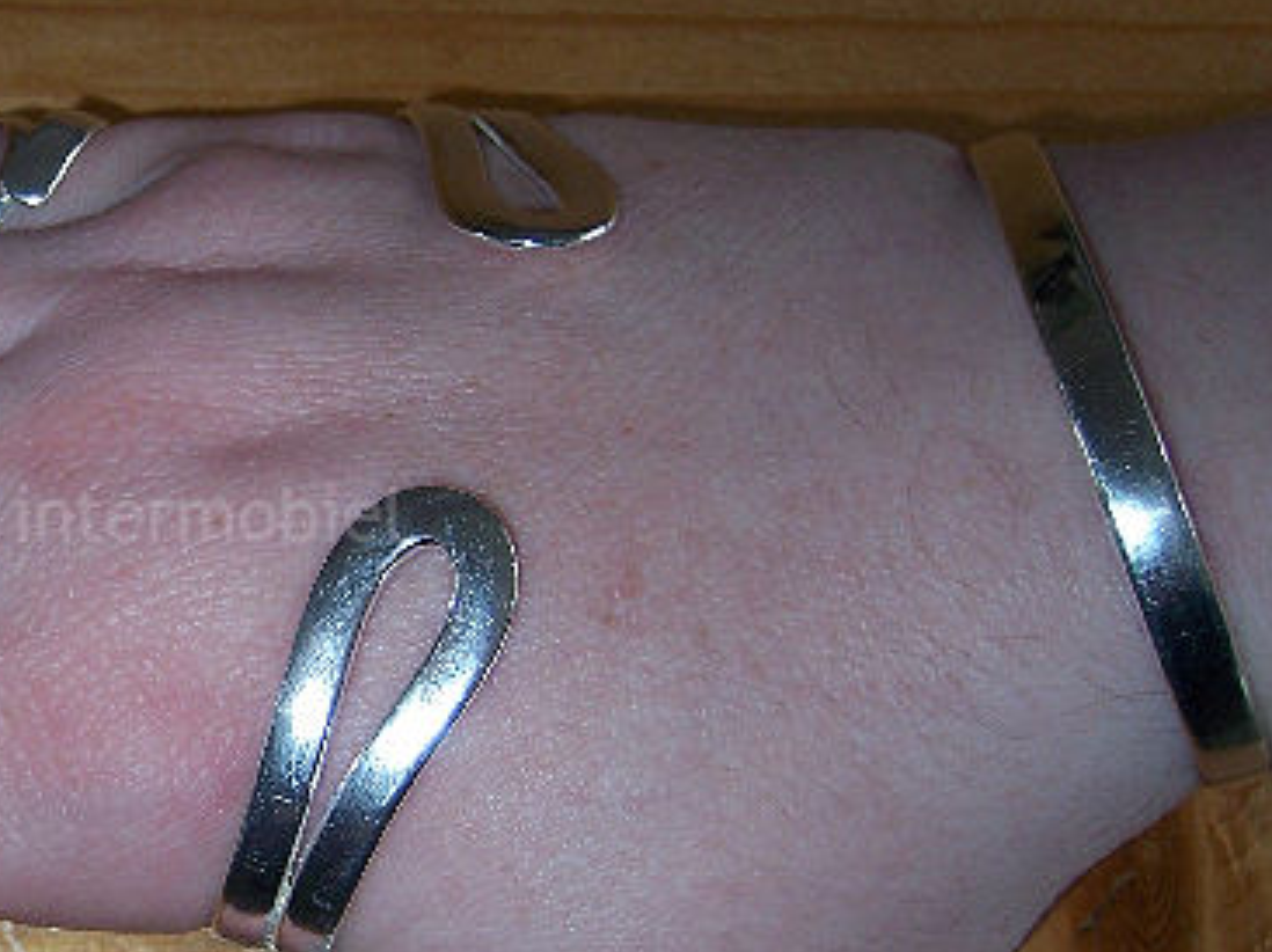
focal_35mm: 63
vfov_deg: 23.2
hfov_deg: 29.7
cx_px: 170
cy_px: 598
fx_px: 2313
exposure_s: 1/60
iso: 80
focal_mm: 6.2
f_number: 2.8
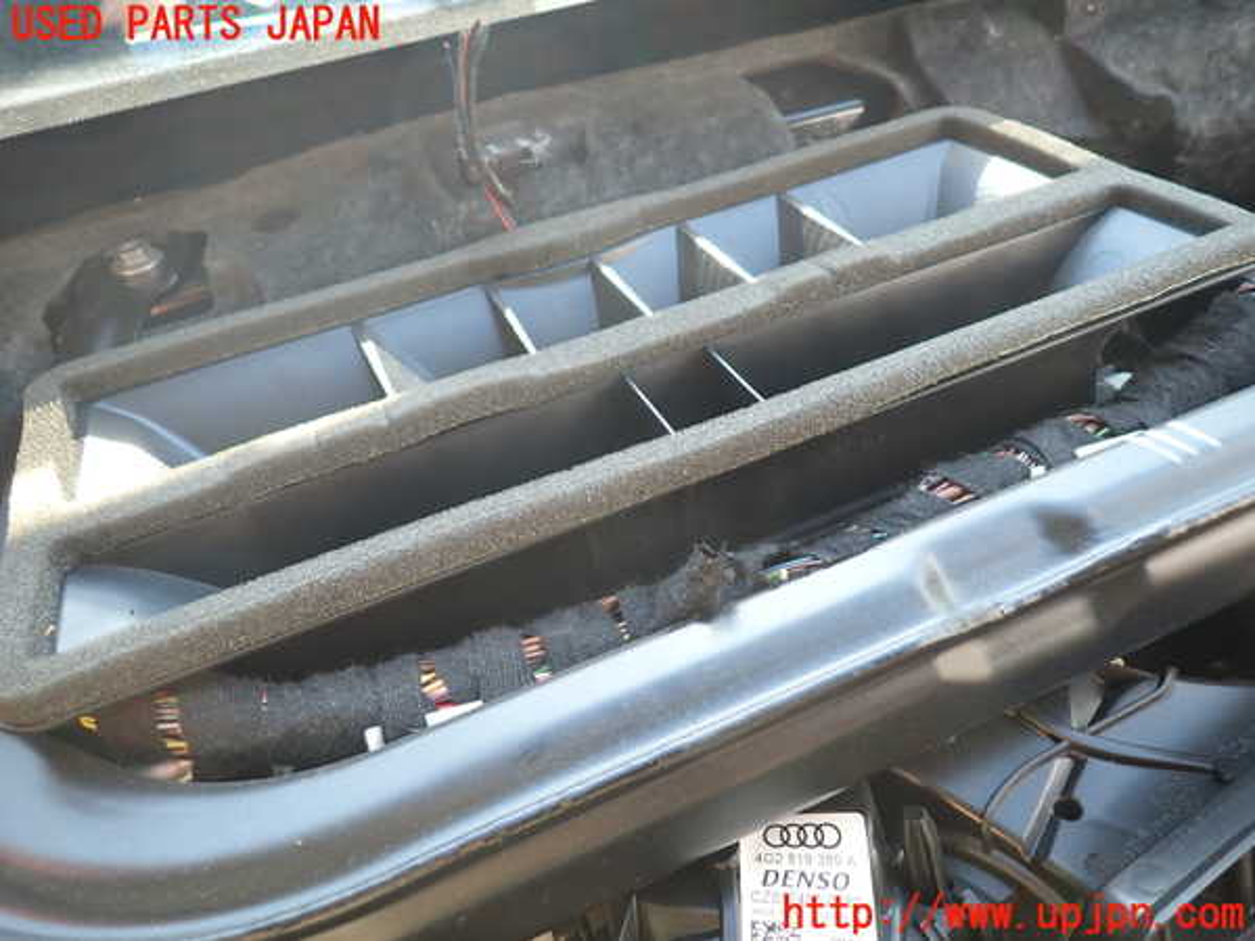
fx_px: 906
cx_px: 628
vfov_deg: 54.9
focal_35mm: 25
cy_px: 470
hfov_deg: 69.4
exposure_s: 1/80
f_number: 2
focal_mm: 4.5
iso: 100
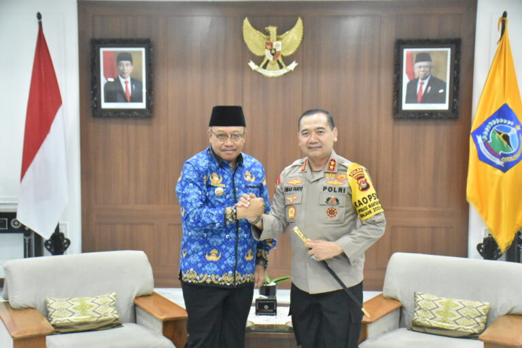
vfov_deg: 17.5
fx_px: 1131
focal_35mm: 78
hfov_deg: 26.0
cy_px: 174
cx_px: 261
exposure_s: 1/160
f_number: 4.8
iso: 5000
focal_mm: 52
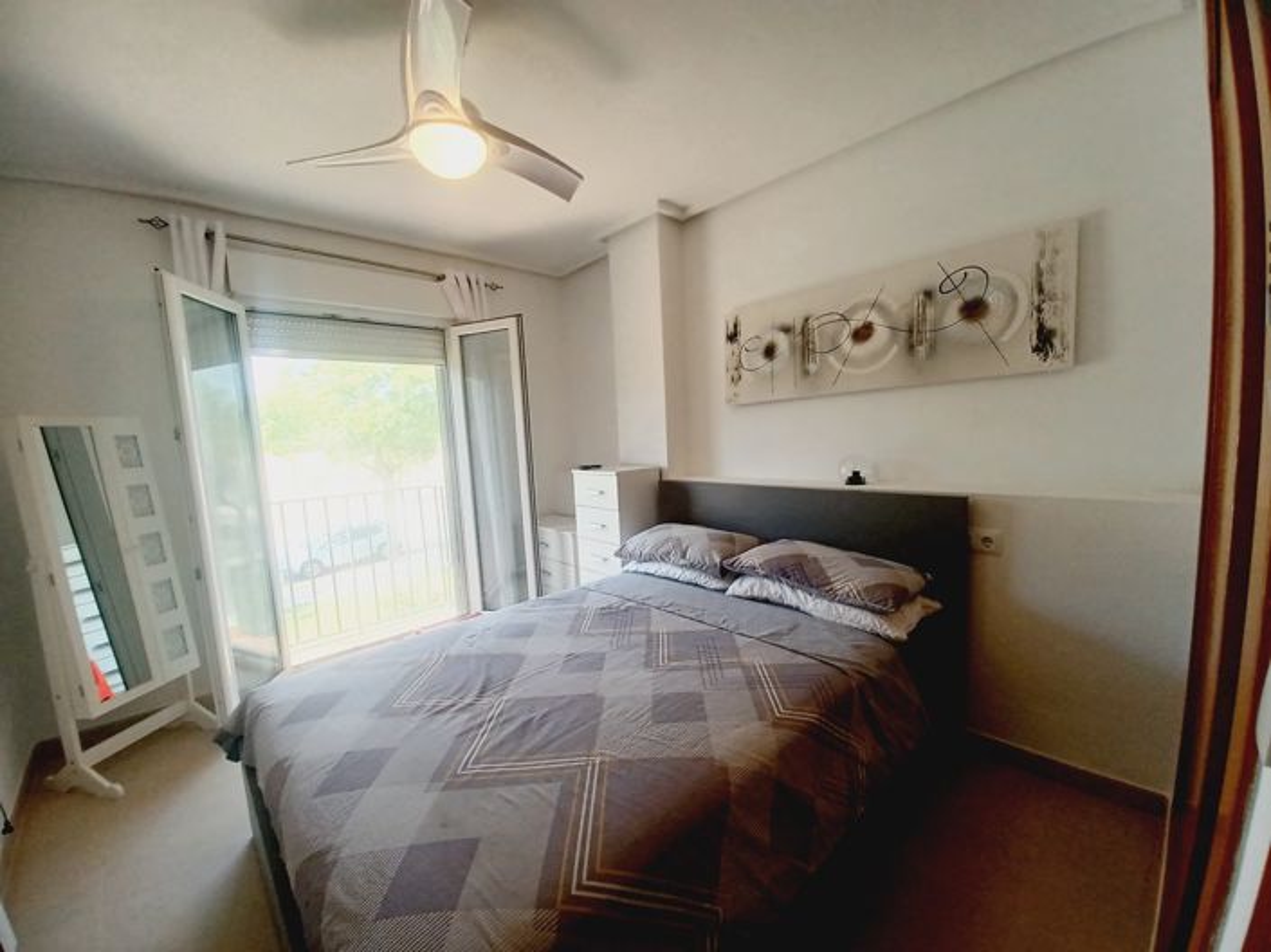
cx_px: 636
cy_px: 476
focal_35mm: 13
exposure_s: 1/100
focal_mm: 1.42
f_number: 2.2
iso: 64
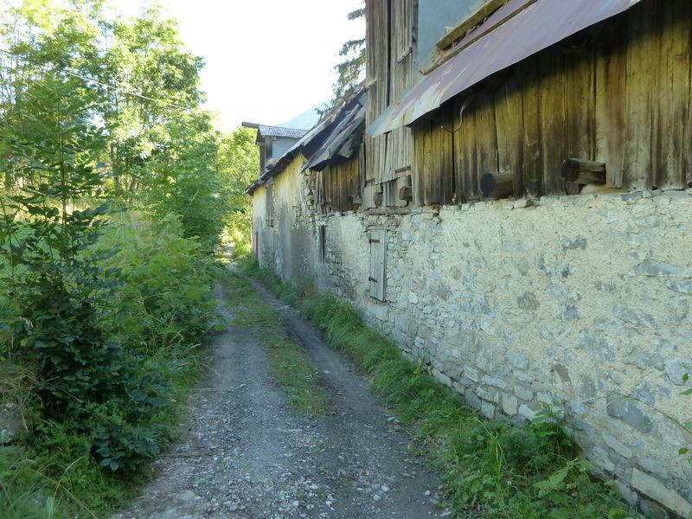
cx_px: 346
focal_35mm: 25
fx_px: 500
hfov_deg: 69.4
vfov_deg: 54.9
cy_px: 260
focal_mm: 4.1
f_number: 3.3
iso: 125
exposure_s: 1/50
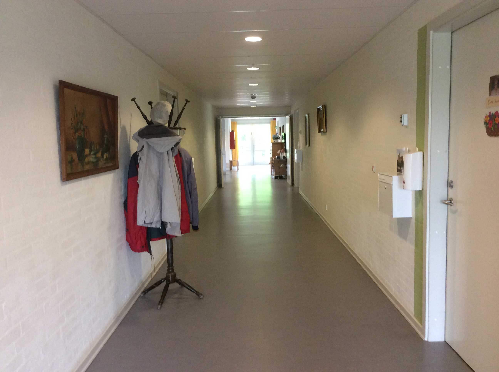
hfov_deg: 56.9
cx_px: 250
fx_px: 461
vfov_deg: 44.1
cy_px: 186
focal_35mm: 32
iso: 125
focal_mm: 3.3
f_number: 2.4
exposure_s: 1/25
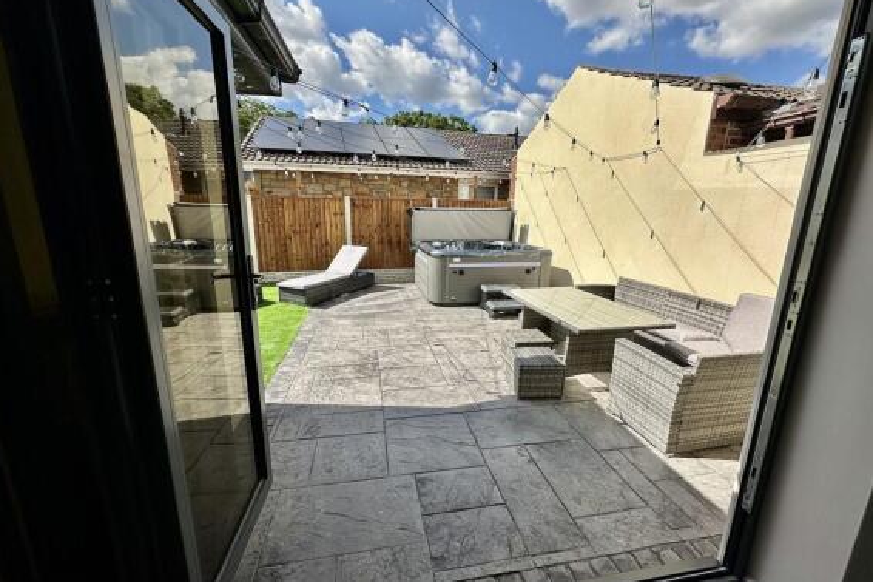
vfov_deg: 77.3
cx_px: 437
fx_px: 364
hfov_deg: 100.4
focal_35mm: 15
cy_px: 293
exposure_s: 1/2257
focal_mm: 2.22
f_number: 2.2
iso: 50
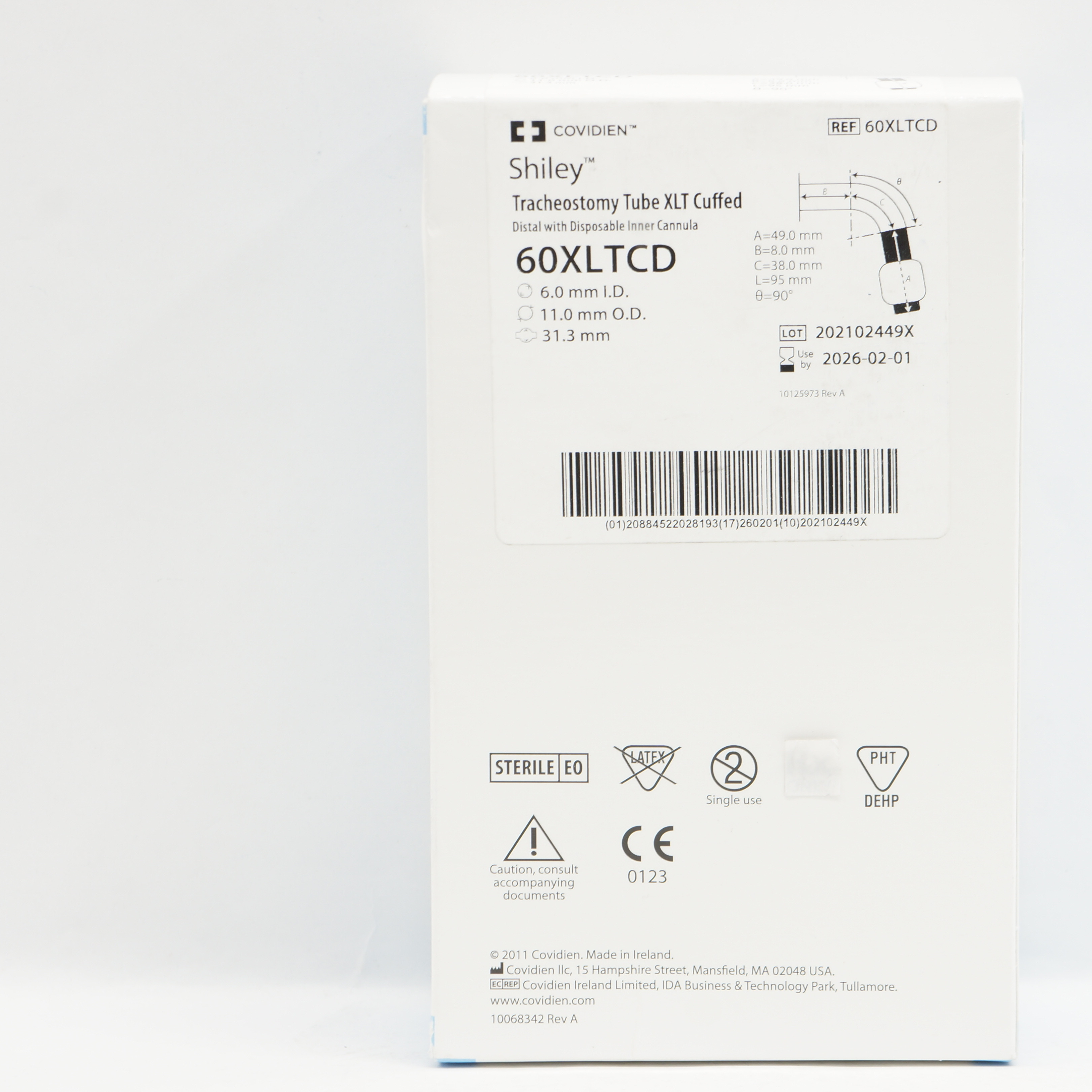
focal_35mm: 106
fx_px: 3770
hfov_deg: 16.5
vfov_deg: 16.5
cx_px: 696
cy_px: 547
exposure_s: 1/15
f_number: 8
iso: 200
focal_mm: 55
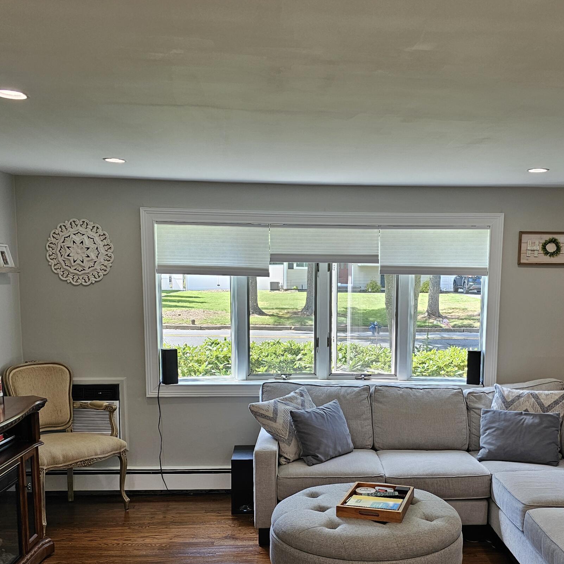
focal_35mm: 38
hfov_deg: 43.6
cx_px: 342
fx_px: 700
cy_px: 371
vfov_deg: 43.3
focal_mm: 6.3
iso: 50
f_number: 1.7
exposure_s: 1/120
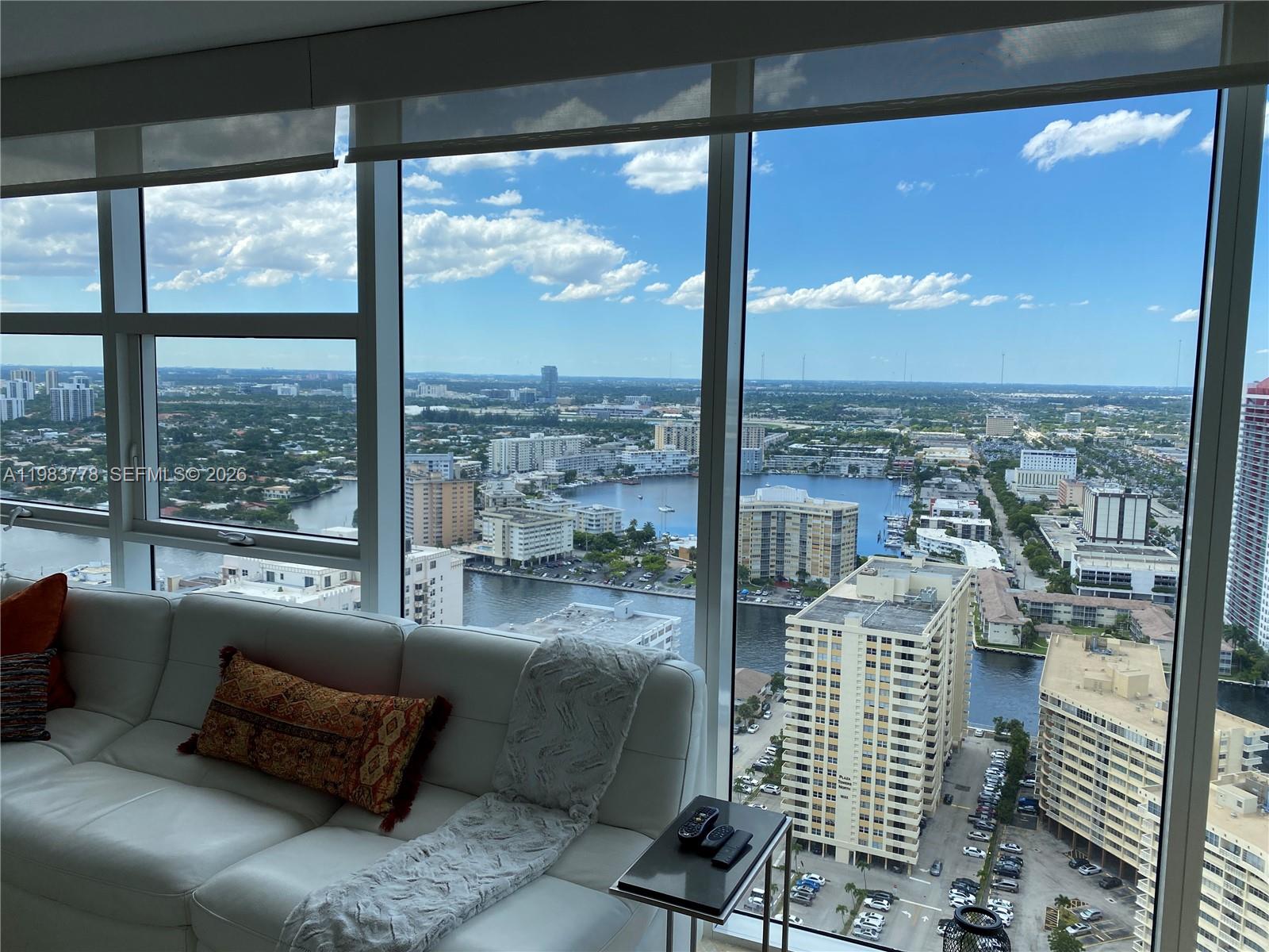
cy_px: 476
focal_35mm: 26
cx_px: 634
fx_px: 953
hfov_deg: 67.3
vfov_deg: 53.1
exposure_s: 1/1016
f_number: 1.8
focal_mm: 4.25
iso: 32
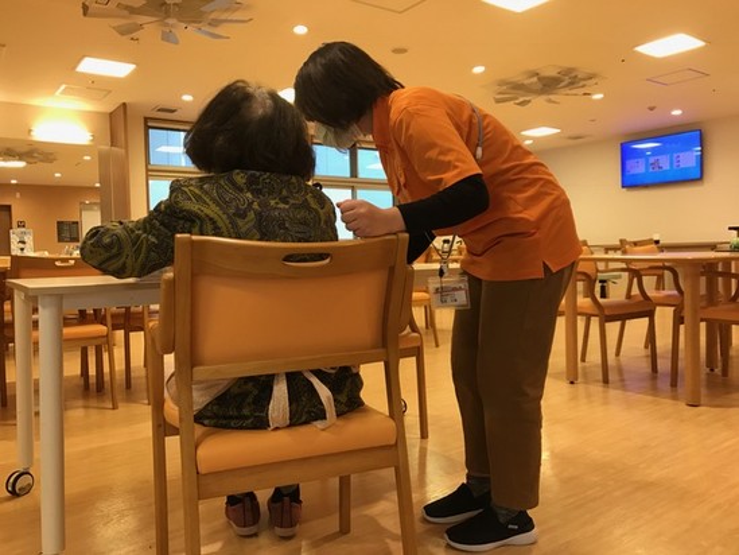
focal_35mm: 28
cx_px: 370
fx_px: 598
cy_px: 278
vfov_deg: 49.8
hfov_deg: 63.4
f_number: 1.8
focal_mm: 3.99
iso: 32
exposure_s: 1/30
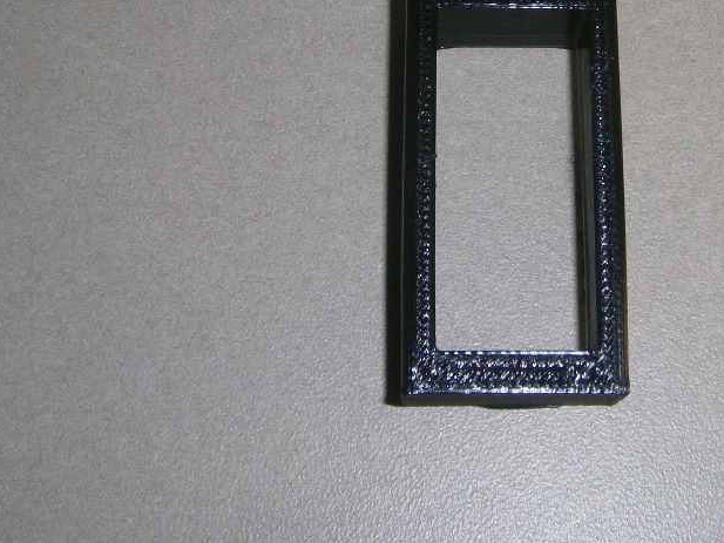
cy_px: -41
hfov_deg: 23.1
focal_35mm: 84
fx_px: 1757
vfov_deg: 17.1
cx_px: 529
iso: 125
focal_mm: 6.4
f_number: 3.1
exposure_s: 1/40
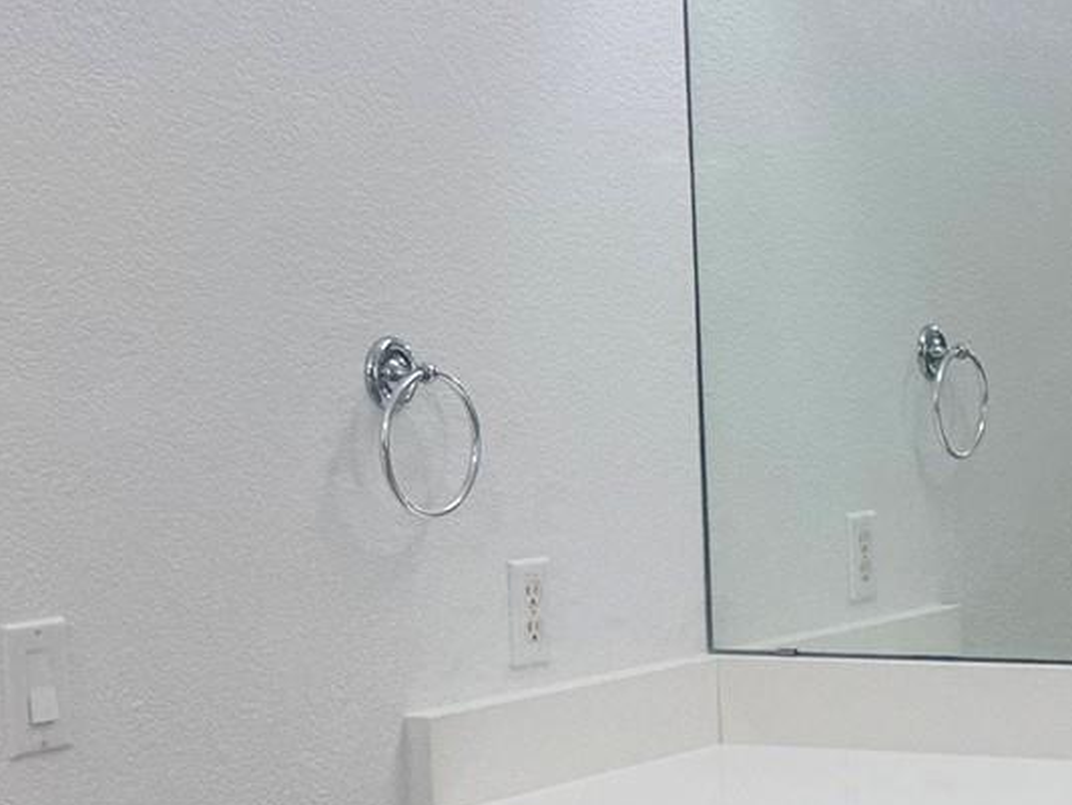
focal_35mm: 92
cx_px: 958
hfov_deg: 20.9
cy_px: 638
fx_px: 2850
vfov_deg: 16.0
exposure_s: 1/196
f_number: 1.78
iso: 80
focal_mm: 6.76
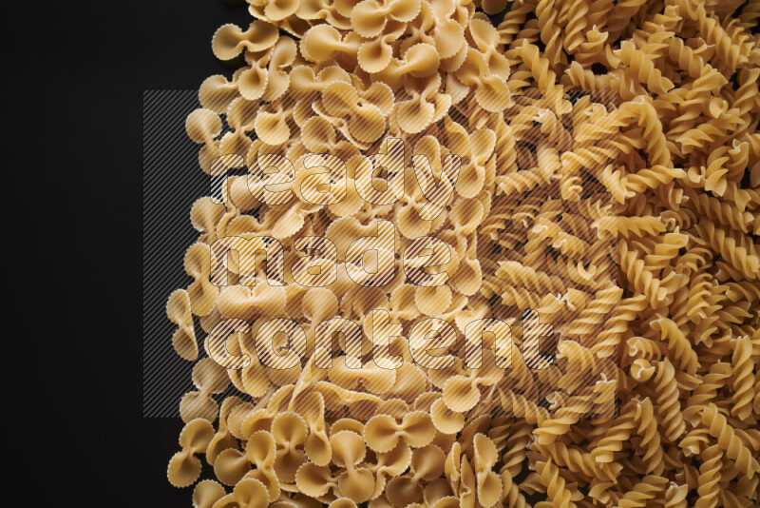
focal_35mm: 50
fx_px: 1056
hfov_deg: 39.6
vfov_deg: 27.0
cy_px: 254
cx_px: 380
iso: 160
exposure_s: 1/100
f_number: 8
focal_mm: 50
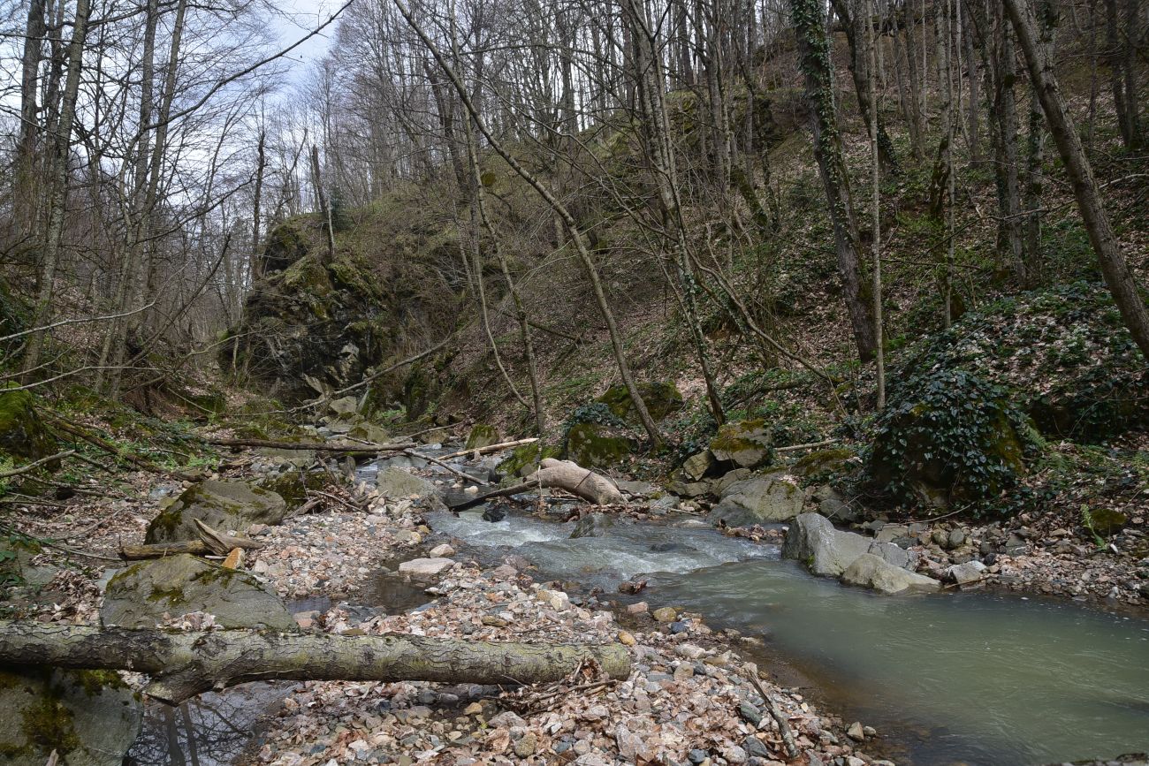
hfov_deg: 39.6
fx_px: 1596
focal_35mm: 50
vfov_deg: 27.0
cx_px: 574
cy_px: 383
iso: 320
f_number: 9
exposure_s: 1/125
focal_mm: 50
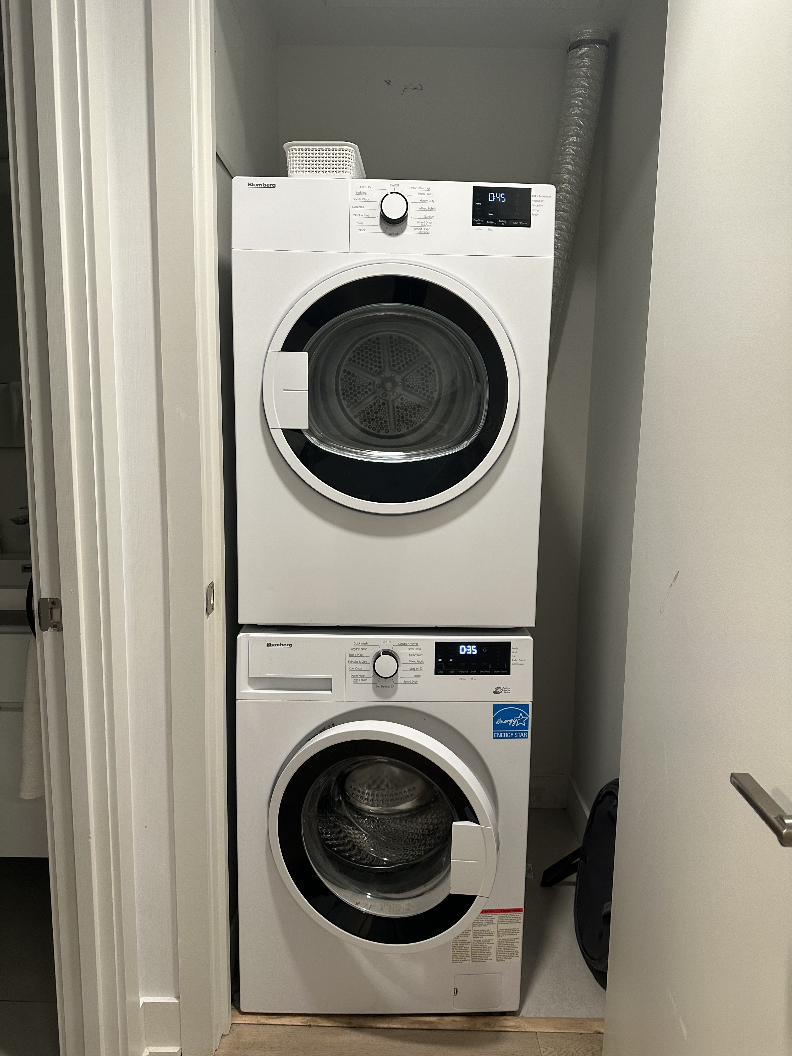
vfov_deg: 71.6
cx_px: 396
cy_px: 528
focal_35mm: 24
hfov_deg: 56.8
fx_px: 732
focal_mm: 6.86
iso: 160
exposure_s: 1/60
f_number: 1.78
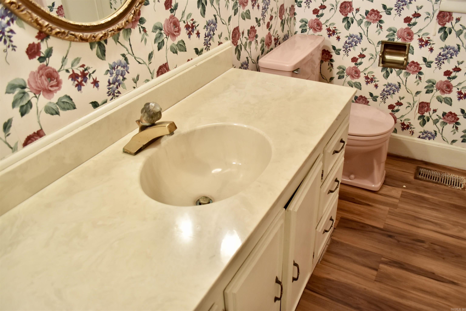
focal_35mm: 27
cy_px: 156
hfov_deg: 67.4
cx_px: 233
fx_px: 349
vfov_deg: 47.9
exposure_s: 1/60
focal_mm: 18
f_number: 3.5
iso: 560
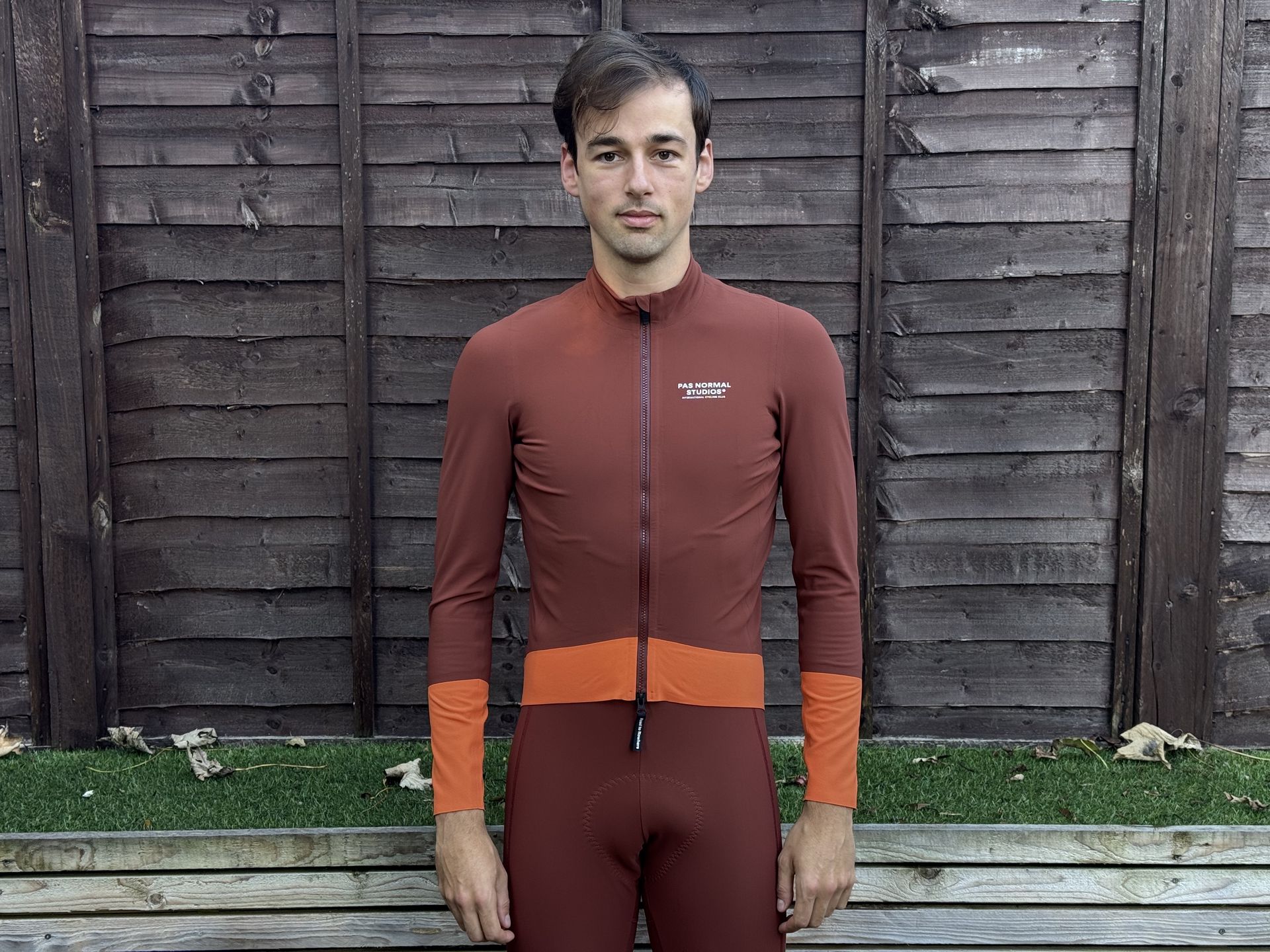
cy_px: 476
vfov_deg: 30.3
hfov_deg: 39.7
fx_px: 1761
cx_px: 635
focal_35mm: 48
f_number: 1.78
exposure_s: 1/125
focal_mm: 6.76
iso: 50
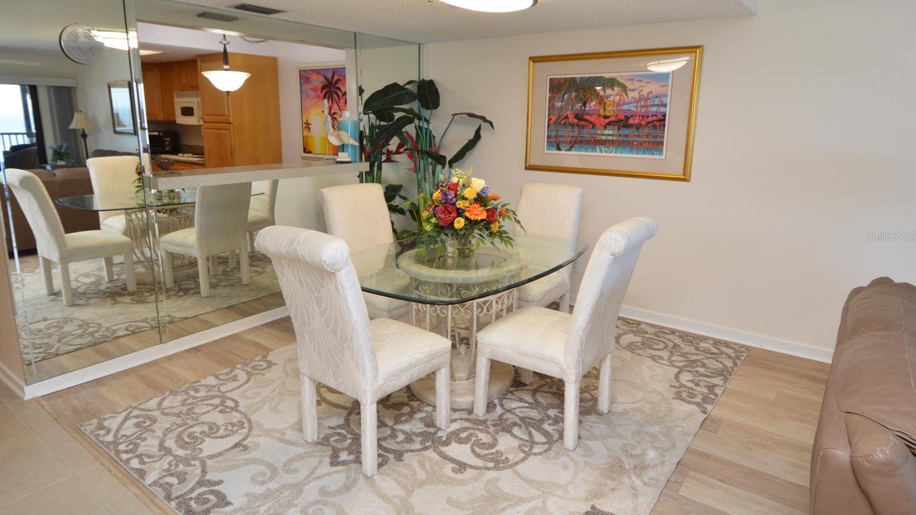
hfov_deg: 89.6
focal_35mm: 19
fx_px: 461
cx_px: 456
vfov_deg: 58.3
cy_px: 236
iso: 400
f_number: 4.5
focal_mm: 12
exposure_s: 1/80
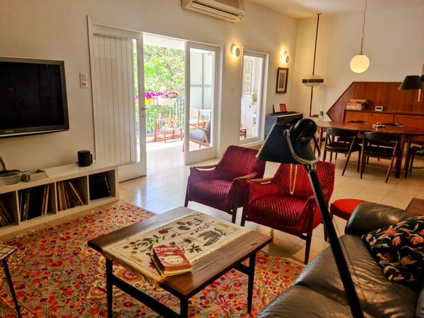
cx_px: 212
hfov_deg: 65.3
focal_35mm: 27
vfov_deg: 51.4
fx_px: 331
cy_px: 159
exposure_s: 1/50
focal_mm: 5.9
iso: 50
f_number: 2
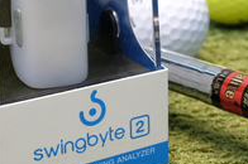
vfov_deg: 9.4
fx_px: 983
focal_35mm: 143
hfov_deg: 14.0
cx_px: 281
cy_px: -37
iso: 1600
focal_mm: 23
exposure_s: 1/10
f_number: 5.6
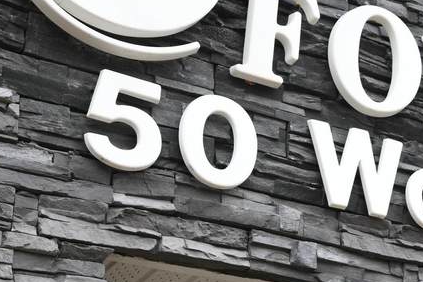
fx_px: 1245
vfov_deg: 12.9
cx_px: 514
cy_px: 210
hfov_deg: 18.2
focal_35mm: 106
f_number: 4
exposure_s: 1/60
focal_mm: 35
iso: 110
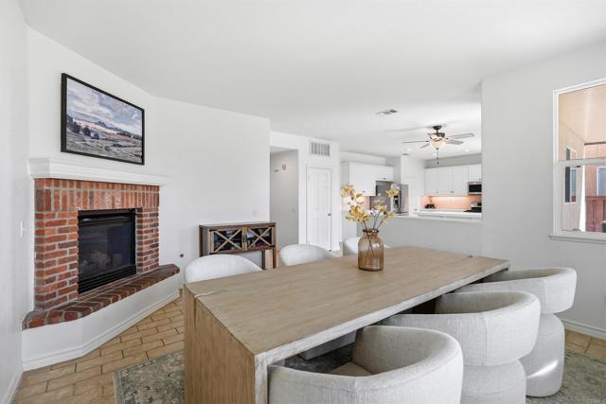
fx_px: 269
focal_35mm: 16
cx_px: 303
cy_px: 202
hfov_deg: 96.7
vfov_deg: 73.8
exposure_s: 1/15
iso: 250
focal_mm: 16
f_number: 4
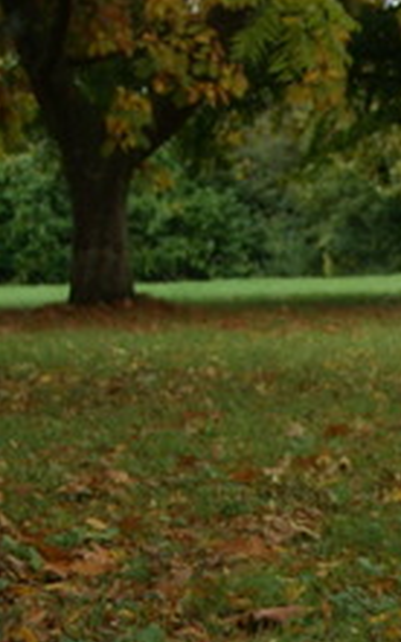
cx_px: 1218
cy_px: 710
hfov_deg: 7.0
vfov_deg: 12.4
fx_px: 2905
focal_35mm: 166
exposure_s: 1/125
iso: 100
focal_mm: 24
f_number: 4.5
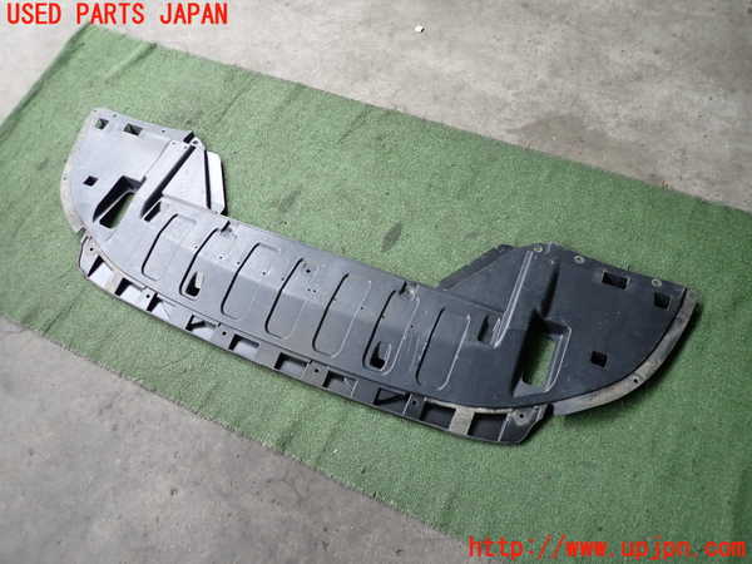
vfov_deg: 54.9
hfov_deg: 69.4
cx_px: 376
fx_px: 543
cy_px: 282
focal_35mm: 25
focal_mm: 4.5
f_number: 2
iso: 160
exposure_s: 1/125
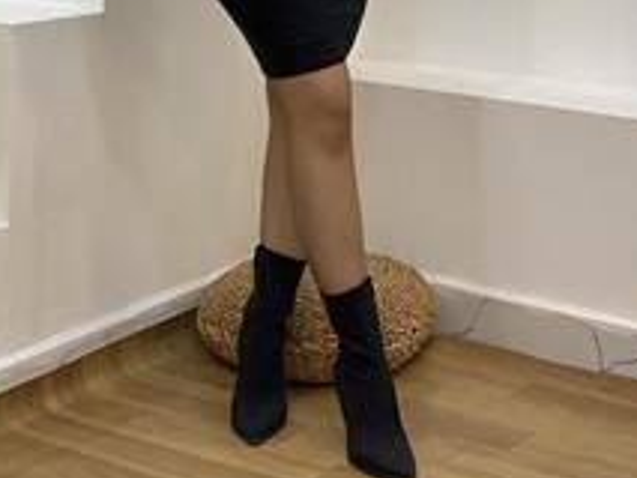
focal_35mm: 101
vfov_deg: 14.2
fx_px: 1860
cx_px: 281
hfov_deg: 19.4
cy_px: -103
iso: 80
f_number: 2
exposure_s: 1/100
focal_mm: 6
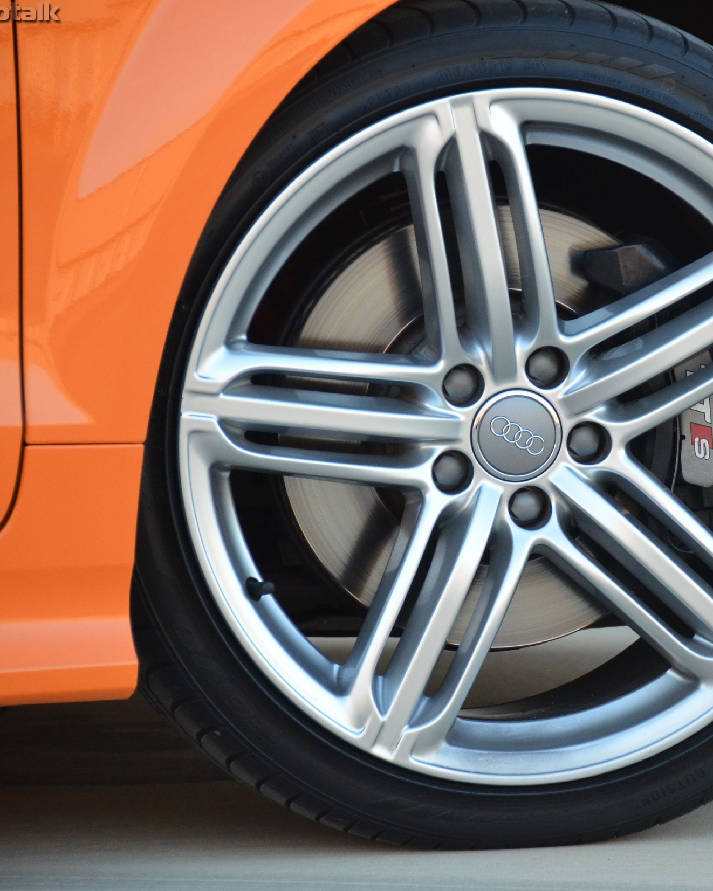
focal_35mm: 255
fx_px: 6728
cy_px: 446
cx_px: 614
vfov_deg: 7.6
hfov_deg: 6.1
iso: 1600
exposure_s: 1/400
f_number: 5.3
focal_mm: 120
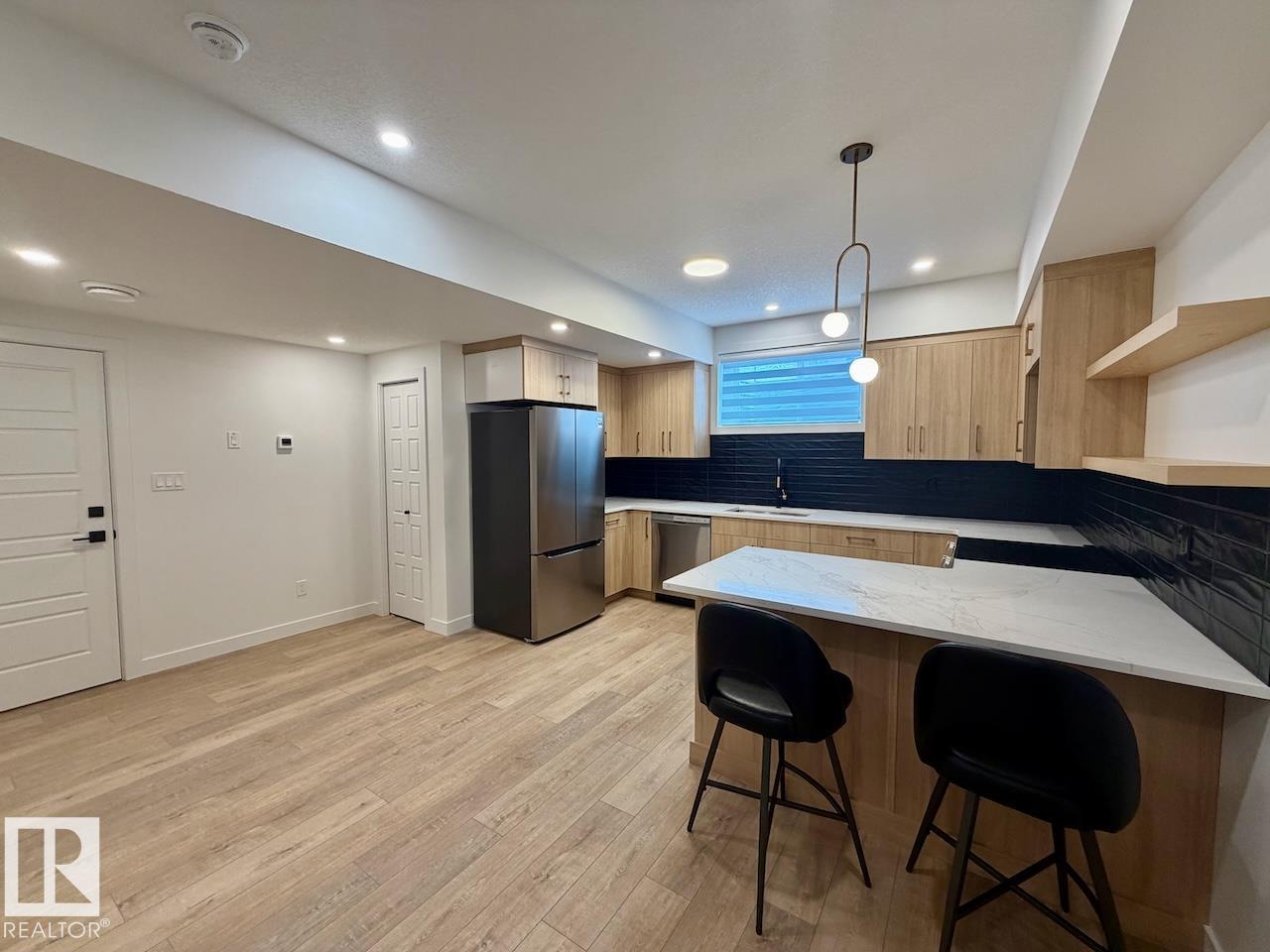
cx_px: 635
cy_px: 476
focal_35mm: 14
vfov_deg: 85.7
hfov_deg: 102.1
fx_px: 514
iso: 200
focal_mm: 2.22
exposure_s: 1/120
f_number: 2.2
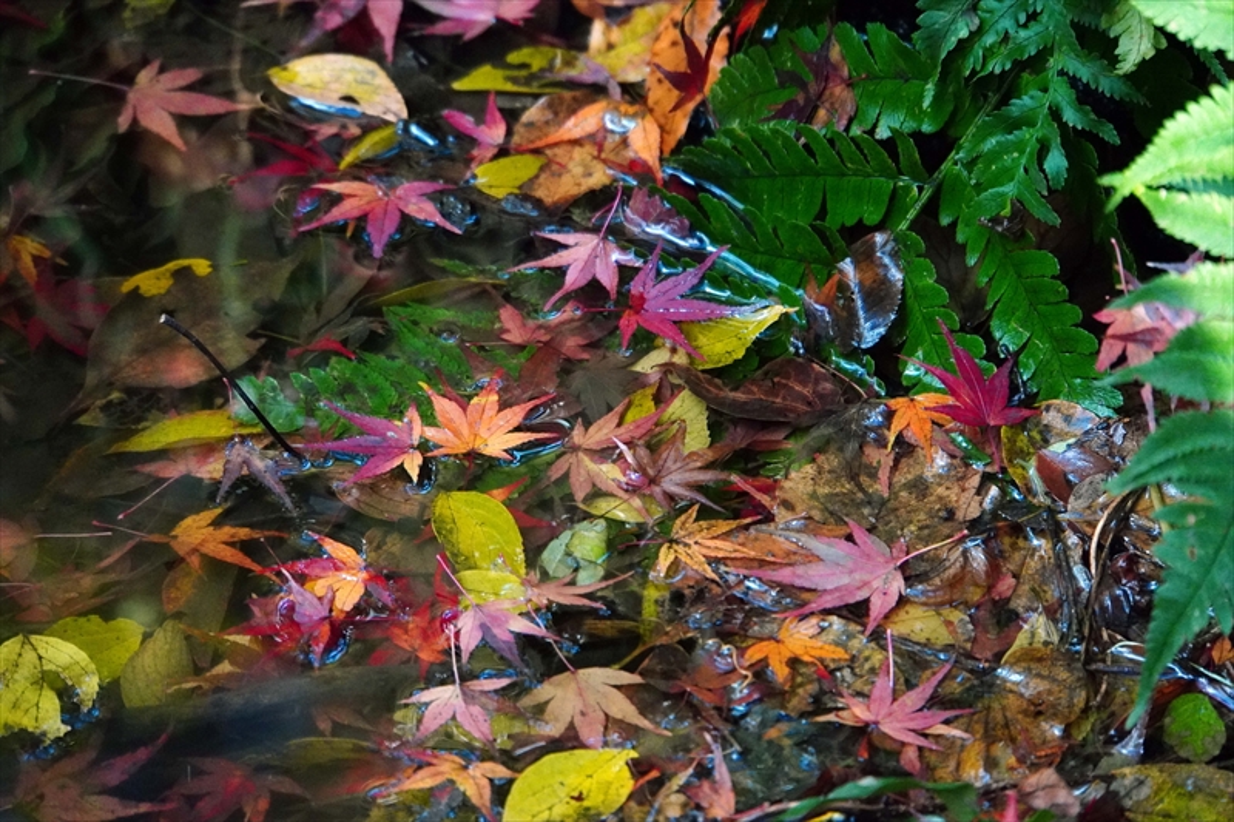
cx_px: 617
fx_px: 10281
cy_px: 411
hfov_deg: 6.9
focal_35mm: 300
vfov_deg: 4.6
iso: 6400
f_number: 6.3
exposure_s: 1/250
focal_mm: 200
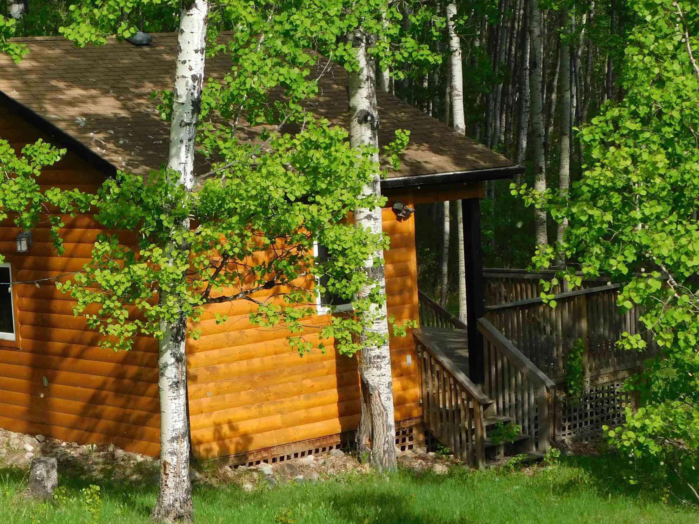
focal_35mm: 91
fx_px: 1838
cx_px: 164
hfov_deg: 21.3
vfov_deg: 16.2
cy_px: 302
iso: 125
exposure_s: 1/500
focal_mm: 10.4
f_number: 4
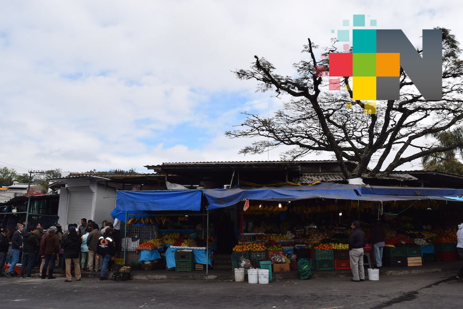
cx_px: 232
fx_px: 424
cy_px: 154
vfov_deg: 40.0
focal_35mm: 33
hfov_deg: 57.2
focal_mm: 22
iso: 100
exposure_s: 1/200
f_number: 10
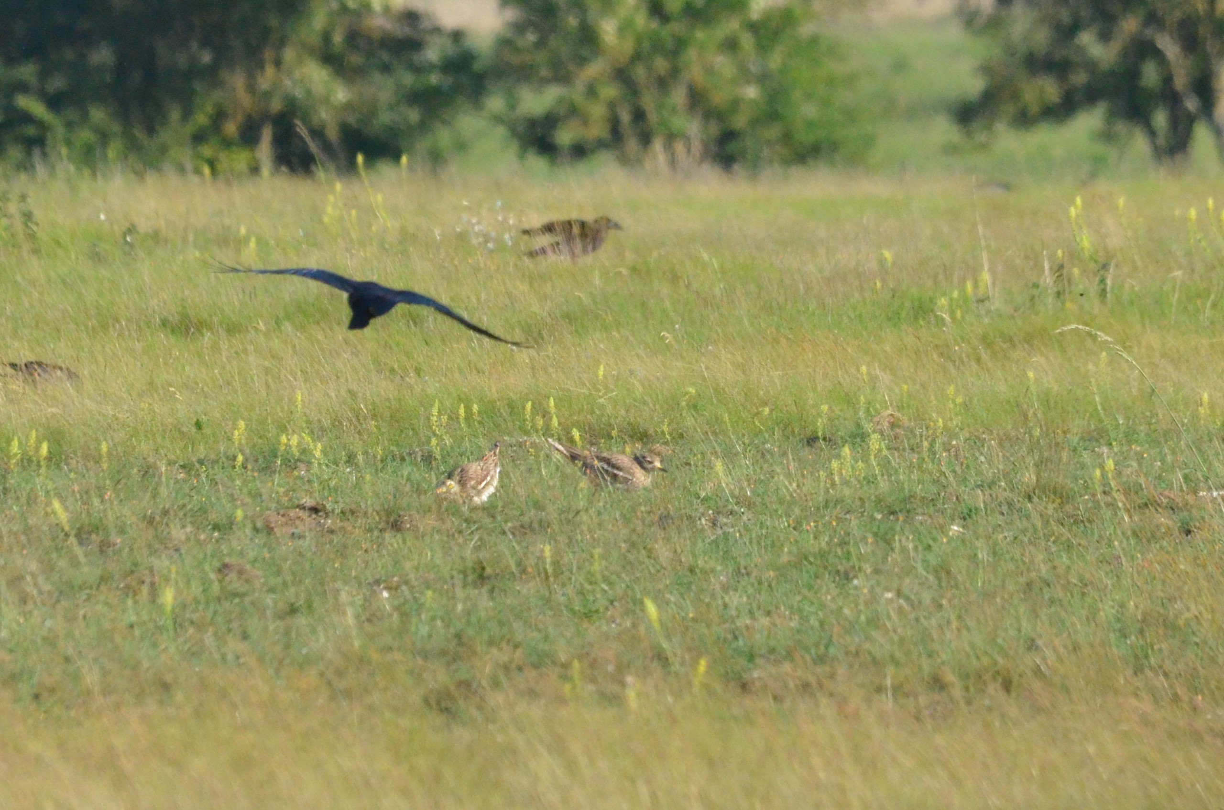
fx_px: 25445
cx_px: 612
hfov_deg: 2.8
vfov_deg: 1.8
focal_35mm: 750
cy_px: 405
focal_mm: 500
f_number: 13
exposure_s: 1/2500
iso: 2500
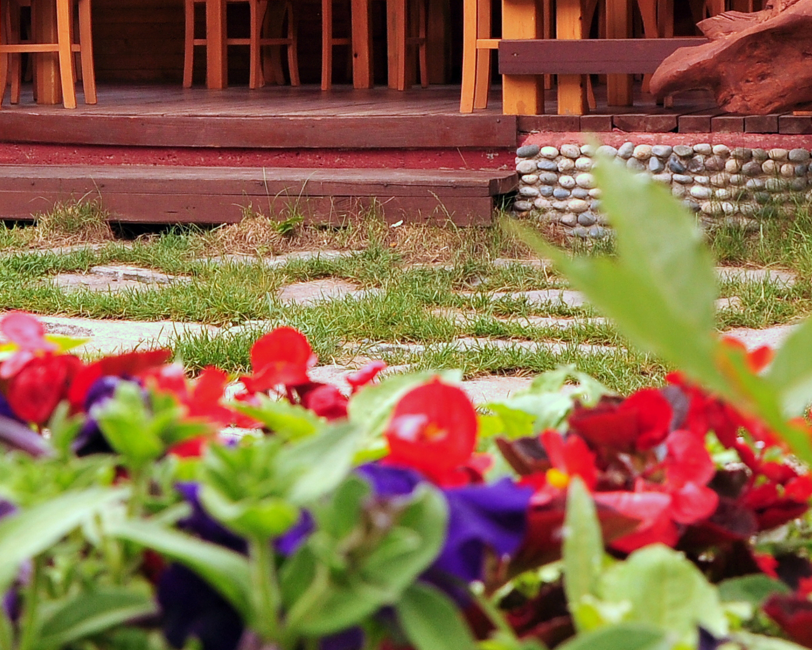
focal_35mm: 78
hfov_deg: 24.3
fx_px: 1875
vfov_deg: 19.4
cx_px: 241
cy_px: 84
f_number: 5.6
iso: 200
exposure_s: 1/125
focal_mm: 18
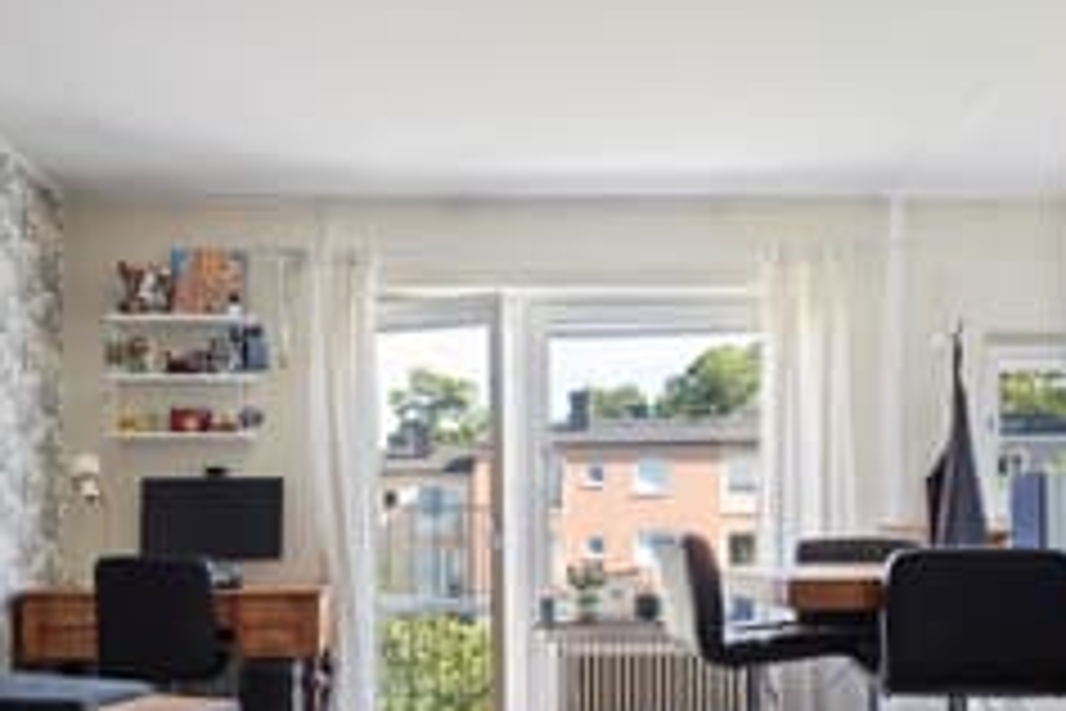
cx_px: 468
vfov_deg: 33.5
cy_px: 531
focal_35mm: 39
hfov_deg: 49.4
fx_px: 1155
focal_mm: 22
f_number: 11
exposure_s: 1/6
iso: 320
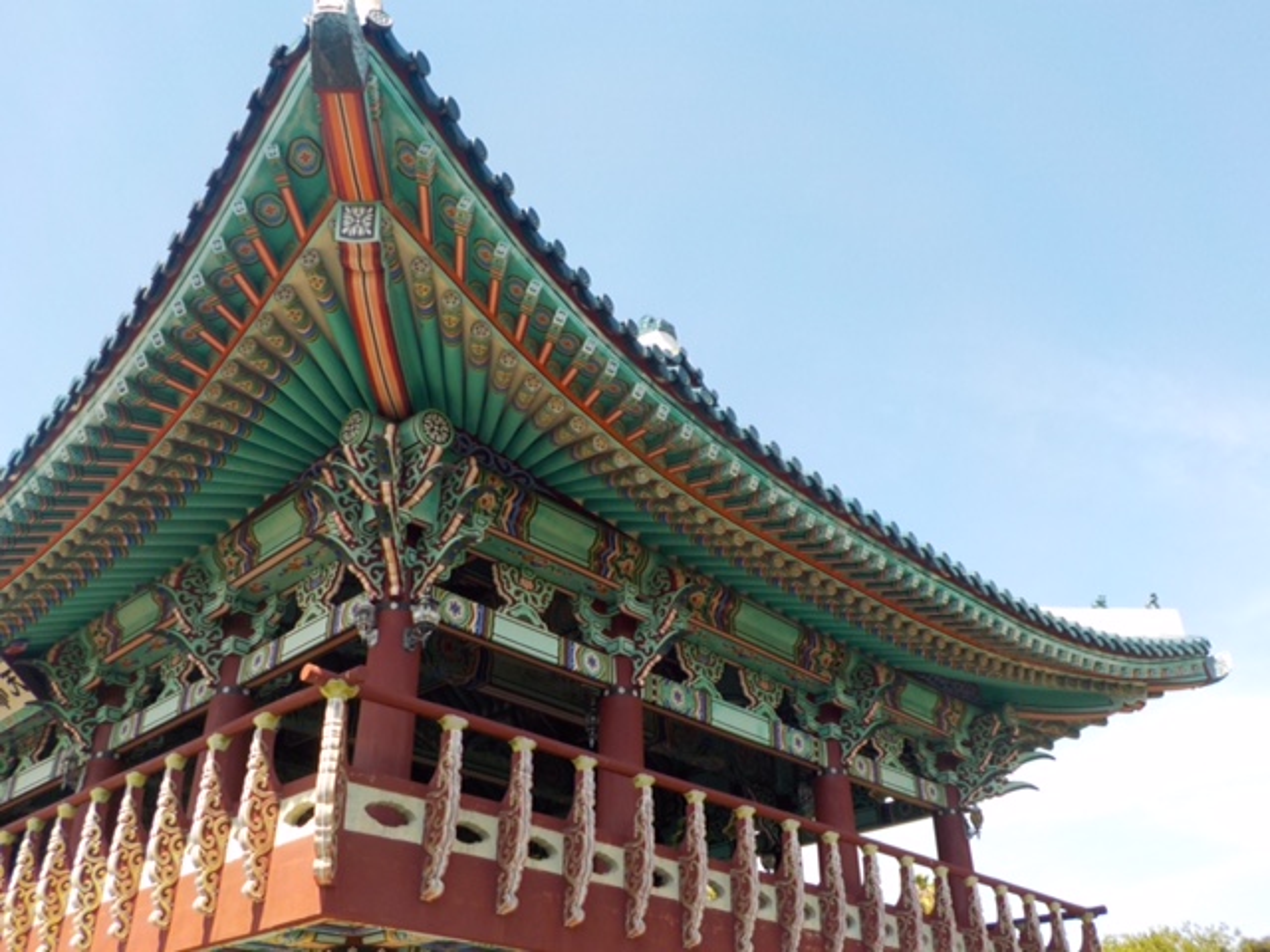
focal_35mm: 30
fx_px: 1101
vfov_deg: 46.8
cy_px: 476
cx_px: 635
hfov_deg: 60.0
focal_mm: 4.1
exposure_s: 1/500
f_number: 3.3
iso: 125
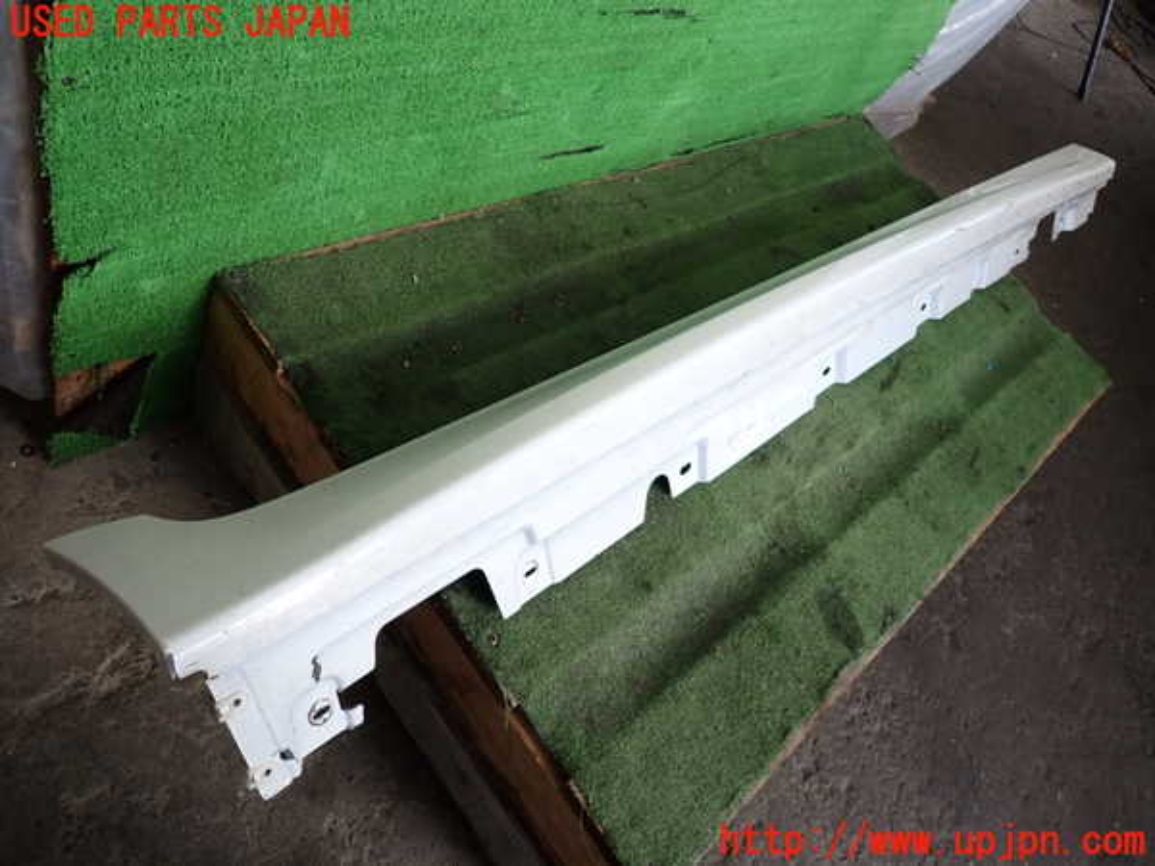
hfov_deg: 69.4
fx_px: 834
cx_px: 578
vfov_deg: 54.9
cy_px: 433
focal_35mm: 25
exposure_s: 1/125
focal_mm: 4.5
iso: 125
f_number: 2
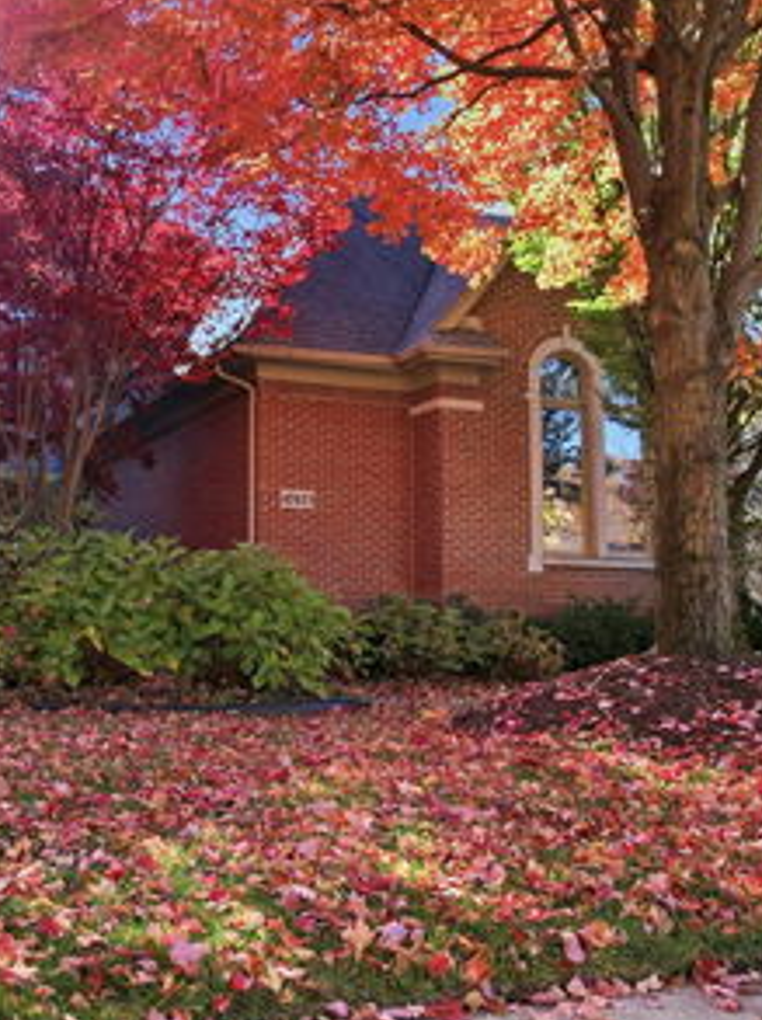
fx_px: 1088
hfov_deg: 36.9
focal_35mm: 37
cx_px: 125
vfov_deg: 50.2
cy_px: 524
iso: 110
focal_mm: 8.4
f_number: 2.8
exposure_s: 1/50
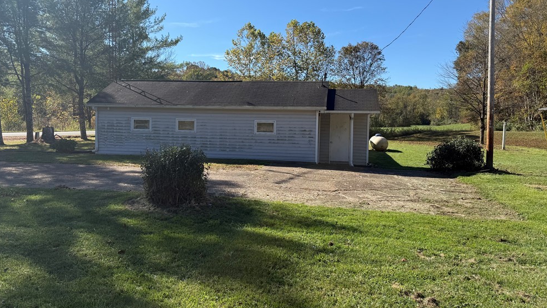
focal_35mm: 27
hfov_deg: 69.9
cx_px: 276
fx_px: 392
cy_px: 134
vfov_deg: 42.8
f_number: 1.78
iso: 80
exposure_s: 1/3584
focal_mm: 6.76
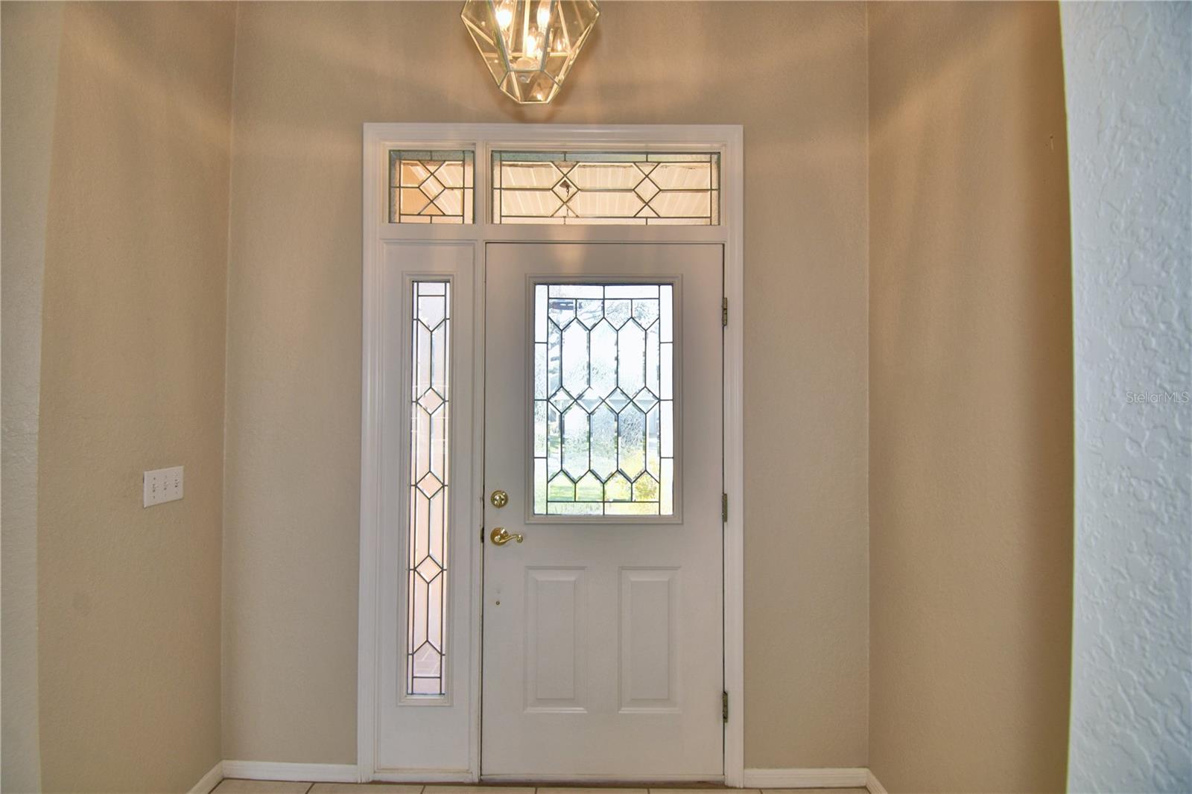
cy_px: 397
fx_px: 497
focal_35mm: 15
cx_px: 596
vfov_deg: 77.3
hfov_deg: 100.4
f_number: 4.5
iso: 125
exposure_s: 1/60
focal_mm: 10
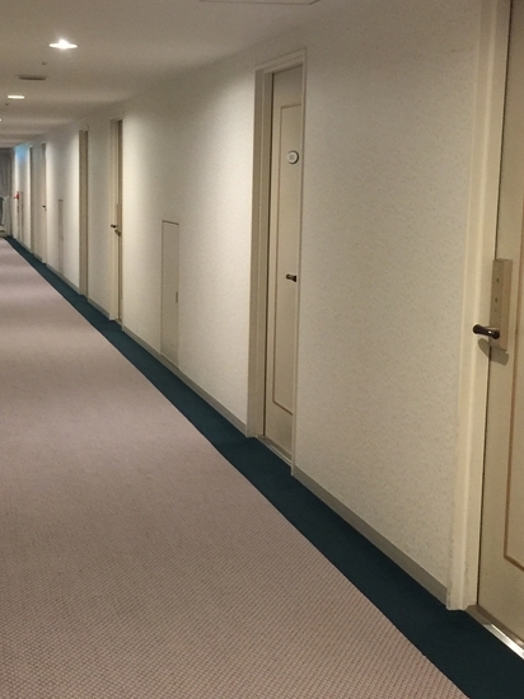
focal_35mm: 54
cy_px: 355
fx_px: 1091
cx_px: 190
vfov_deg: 35.6
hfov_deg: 26.9
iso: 125
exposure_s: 1/10
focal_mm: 4.15
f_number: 2.2
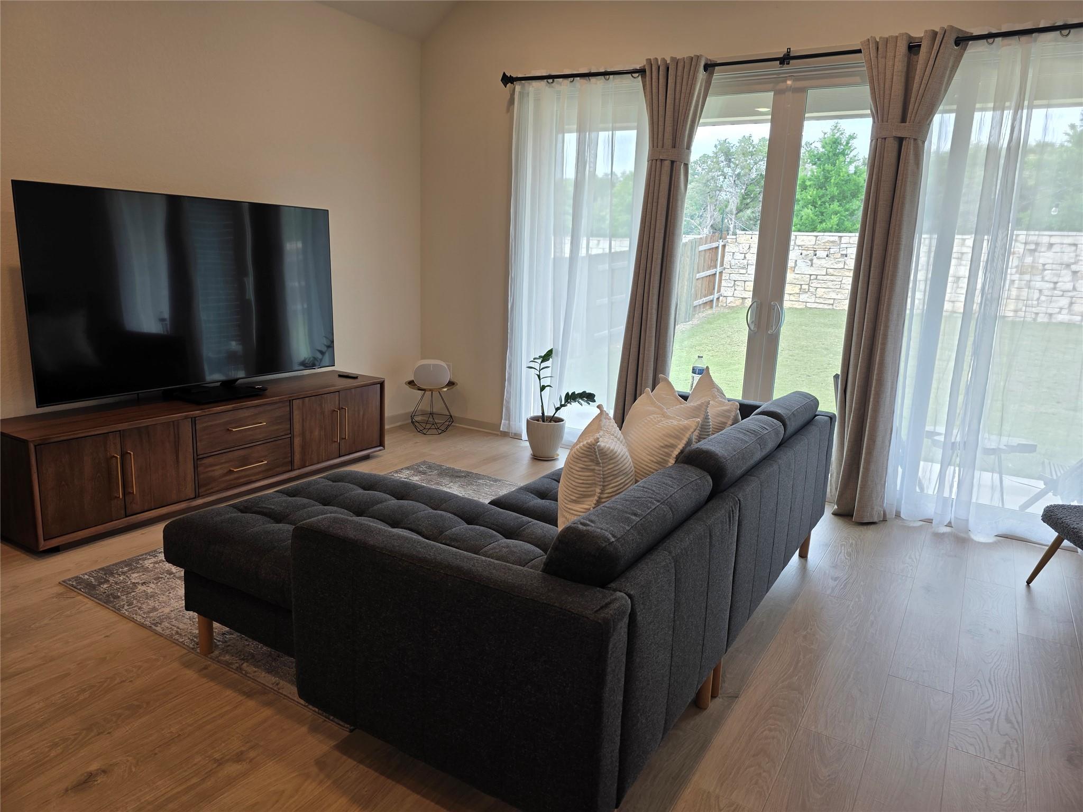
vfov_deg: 58.9
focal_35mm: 23
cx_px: 542
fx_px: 720
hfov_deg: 73.9
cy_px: 406
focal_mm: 6.3
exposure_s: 1/120
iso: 40
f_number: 1.7
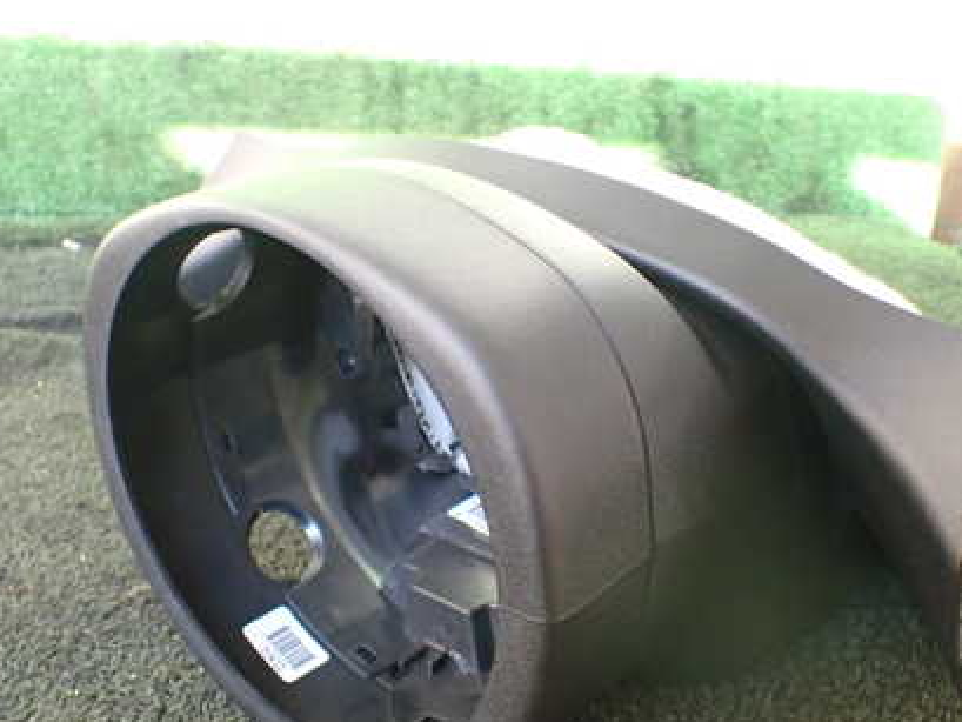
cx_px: 517
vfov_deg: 32.9
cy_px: 381
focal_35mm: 44
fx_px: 1223
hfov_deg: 42.9
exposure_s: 1/125
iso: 500
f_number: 2.3
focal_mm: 5.4
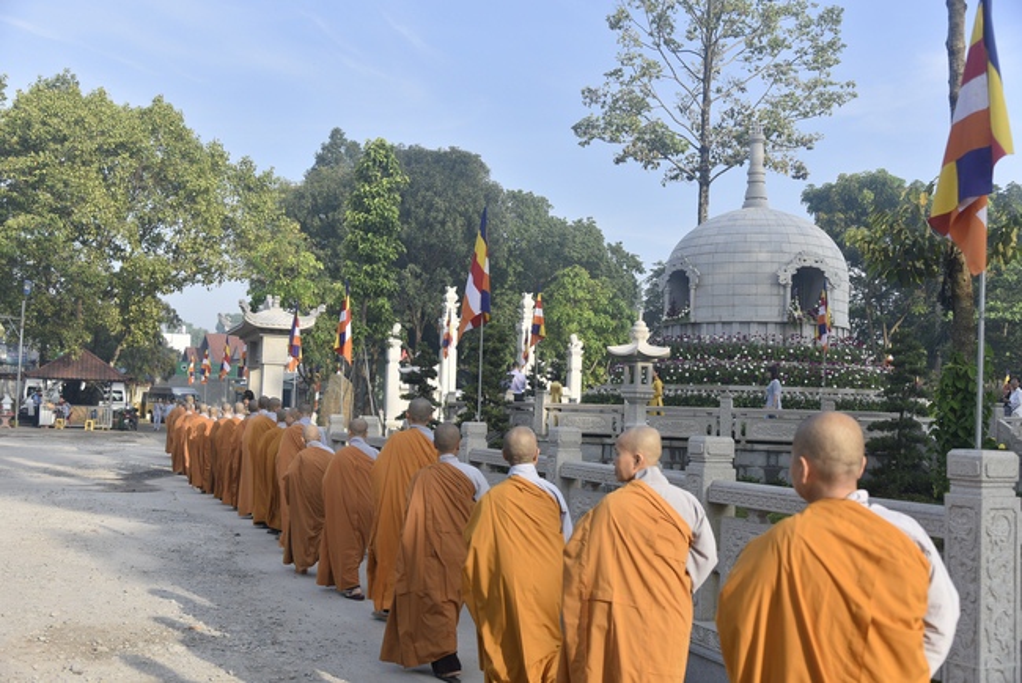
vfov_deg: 35.1
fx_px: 1079
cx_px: 511
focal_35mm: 38
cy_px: 342
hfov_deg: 50.7
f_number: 5
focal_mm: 38
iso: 100
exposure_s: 1/320
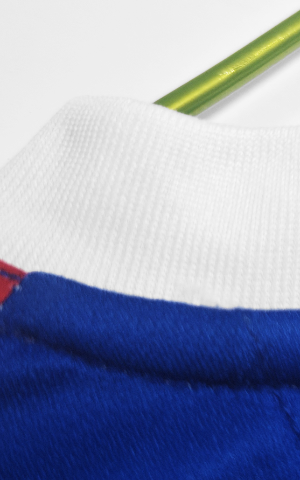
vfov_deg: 21.4
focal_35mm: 97
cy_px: 221
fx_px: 1269
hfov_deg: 12.3
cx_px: 545
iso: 119
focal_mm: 8.67
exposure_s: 1/100
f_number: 1.75
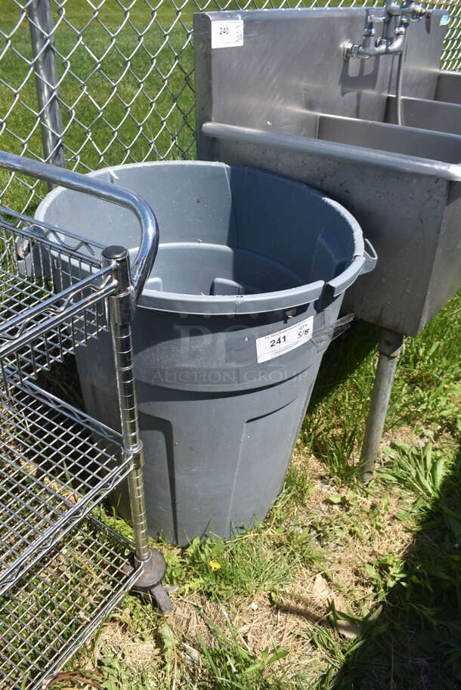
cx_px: 230
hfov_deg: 48.0
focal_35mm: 27
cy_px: 345
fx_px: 518
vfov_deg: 67.3
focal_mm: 18
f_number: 6.3
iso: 100
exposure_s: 1/250
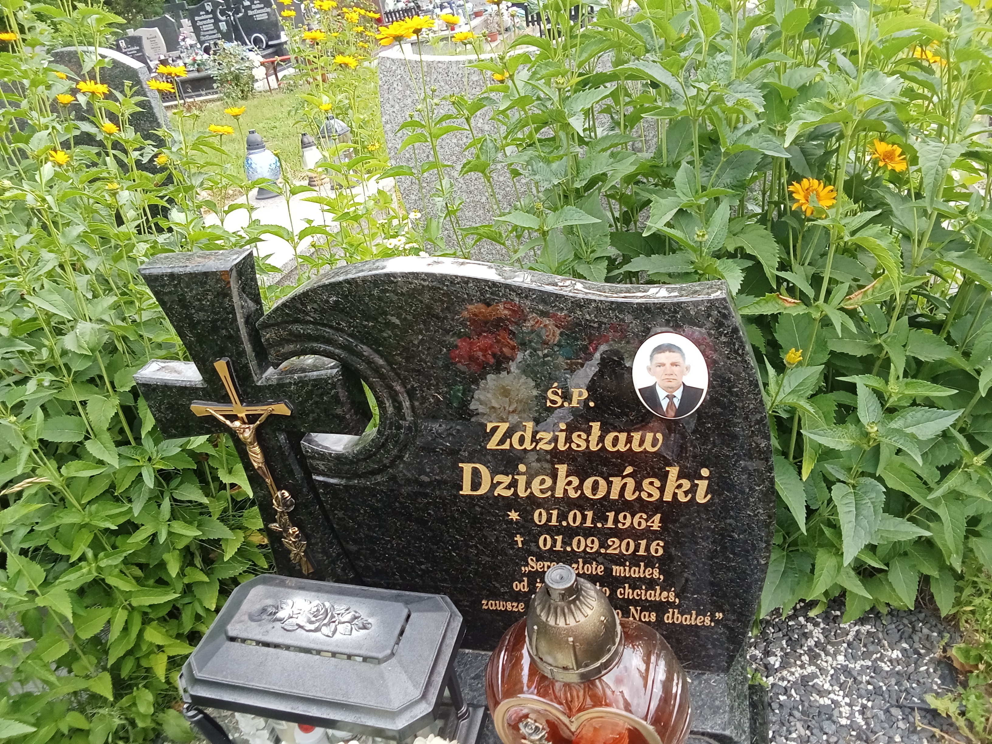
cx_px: 496
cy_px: 372
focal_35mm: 27
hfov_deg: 65.3
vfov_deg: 51.4
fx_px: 774
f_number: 2
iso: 191
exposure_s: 1/100
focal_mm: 2.79
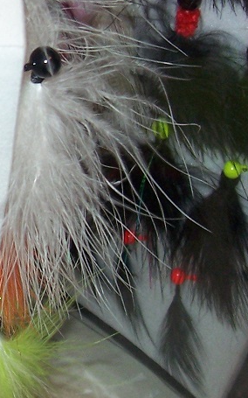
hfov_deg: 12.2
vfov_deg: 20.3
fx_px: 1104
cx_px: -124
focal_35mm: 102
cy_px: 107
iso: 125
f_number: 2.7
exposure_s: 1/60
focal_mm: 5.6
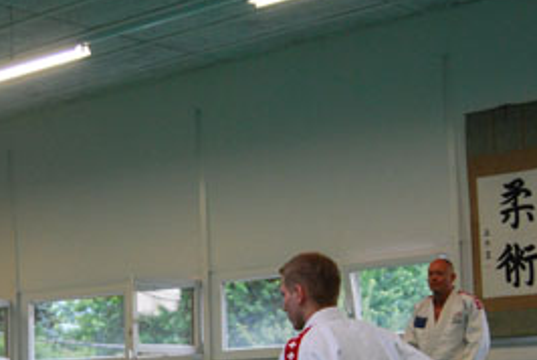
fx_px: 1314
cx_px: 164
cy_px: 312
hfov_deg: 23.0
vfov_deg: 15.4
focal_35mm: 88
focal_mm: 26
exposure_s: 1/160
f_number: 4.2
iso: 800
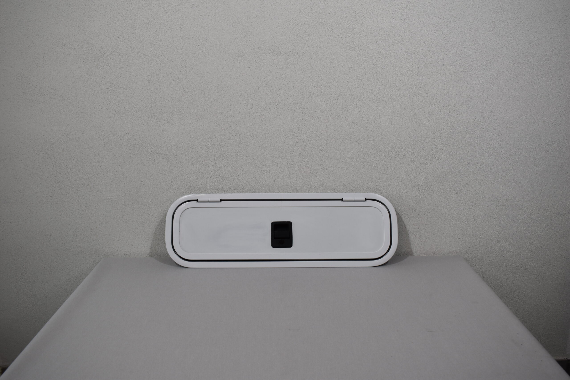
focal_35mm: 33
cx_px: 285
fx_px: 522
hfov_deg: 57.2
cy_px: 190
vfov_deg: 40.0
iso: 220
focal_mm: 22
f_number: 5.6
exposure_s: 1/125
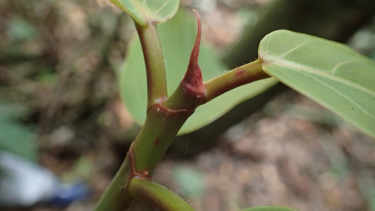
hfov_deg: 59.5
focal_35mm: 33
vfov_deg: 35.5
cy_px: 84
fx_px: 328
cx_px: 186
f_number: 2.3
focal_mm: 5.5
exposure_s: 1/125
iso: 640
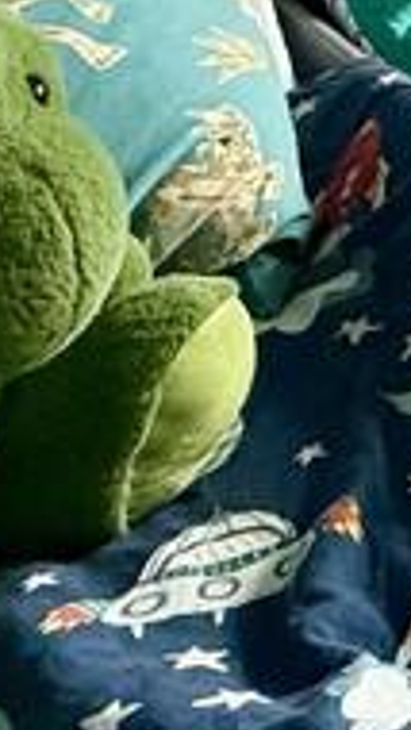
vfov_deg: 19.7
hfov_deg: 10.8
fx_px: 1587
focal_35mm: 82
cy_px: -561
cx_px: 1175
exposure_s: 1/99
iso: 200
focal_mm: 2.22
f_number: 2.2
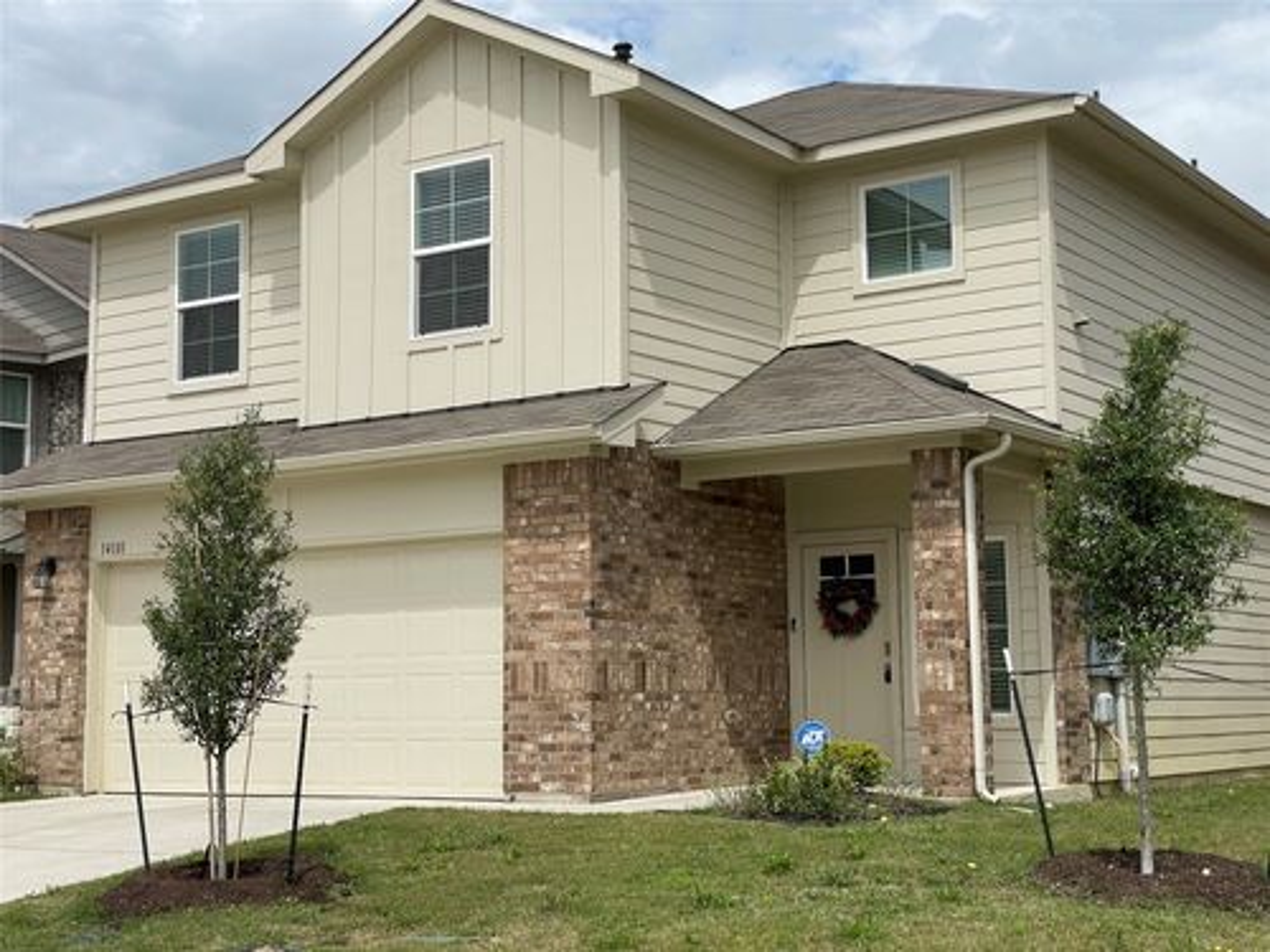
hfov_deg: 36.8
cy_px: 476
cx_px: 635
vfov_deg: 28.0
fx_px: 1908
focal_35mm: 52
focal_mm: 6
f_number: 2
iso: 25
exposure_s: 1/2519
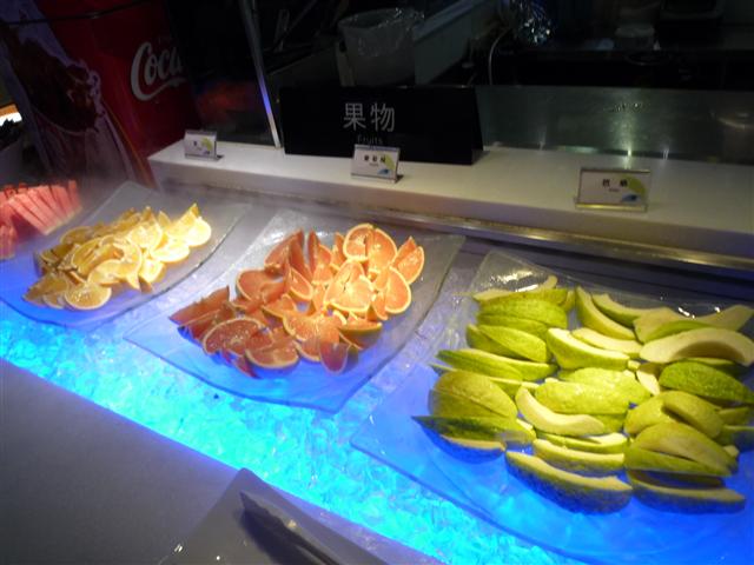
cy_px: 282
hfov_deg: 69.4
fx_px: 545
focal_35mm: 25
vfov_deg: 54.9
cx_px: 377
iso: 125
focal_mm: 4.4
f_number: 2.8
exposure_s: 1/30
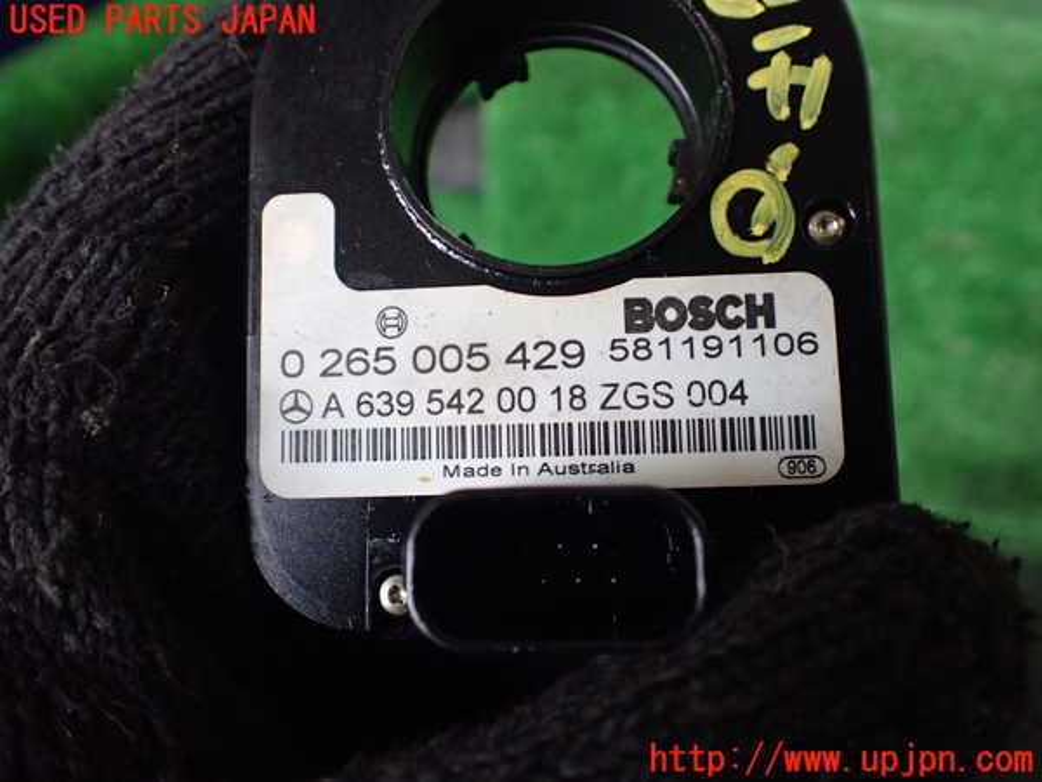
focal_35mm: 30
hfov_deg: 60.0
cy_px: 391
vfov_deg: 46.8
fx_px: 903
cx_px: 521
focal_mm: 5.4
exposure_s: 1/125
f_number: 2.3
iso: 500
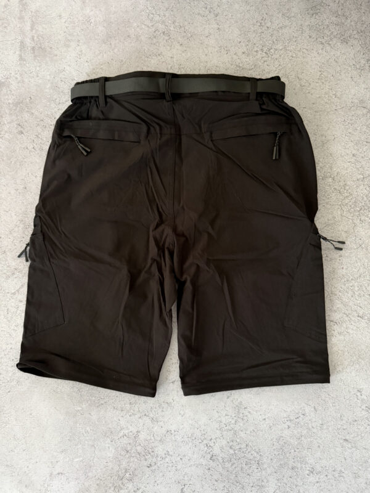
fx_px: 342
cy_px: 246
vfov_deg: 71.6
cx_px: 185
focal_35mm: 24
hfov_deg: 56.8
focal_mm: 6.76
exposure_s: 1/30
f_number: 1.78
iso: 1000
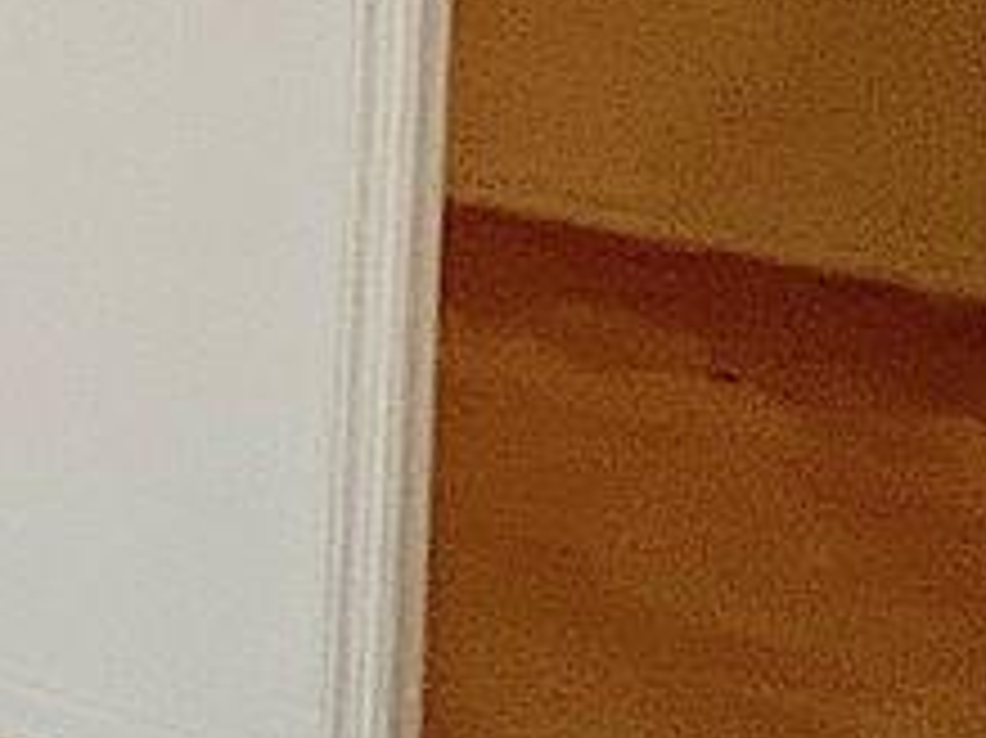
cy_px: -500
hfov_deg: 12.2
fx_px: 2704
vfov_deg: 14.1
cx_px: -1810
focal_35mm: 95
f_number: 1.8
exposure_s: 1/60
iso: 200
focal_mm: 1.57
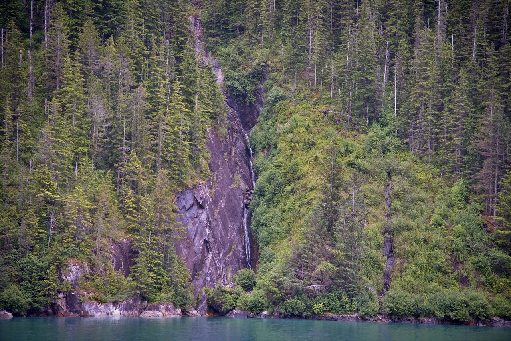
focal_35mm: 120
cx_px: 256
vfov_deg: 11.4
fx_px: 1704
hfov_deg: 17.1
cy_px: 170
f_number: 4
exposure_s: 1/250
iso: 320
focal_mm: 120
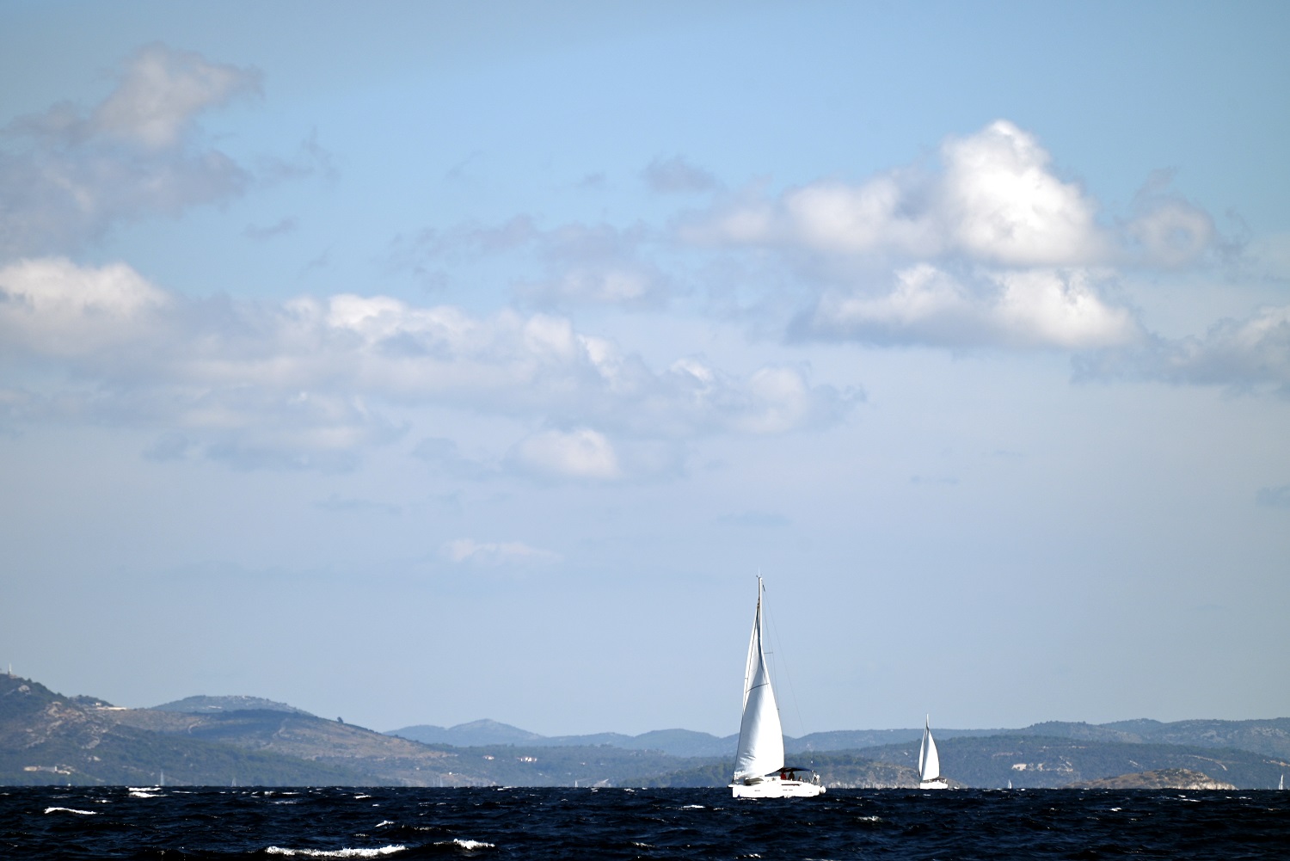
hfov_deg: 7.6
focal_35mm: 270
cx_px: 645
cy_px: 430
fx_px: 9677
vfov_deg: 5.1
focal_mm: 270
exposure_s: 1/1000
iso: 100
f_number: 5.6
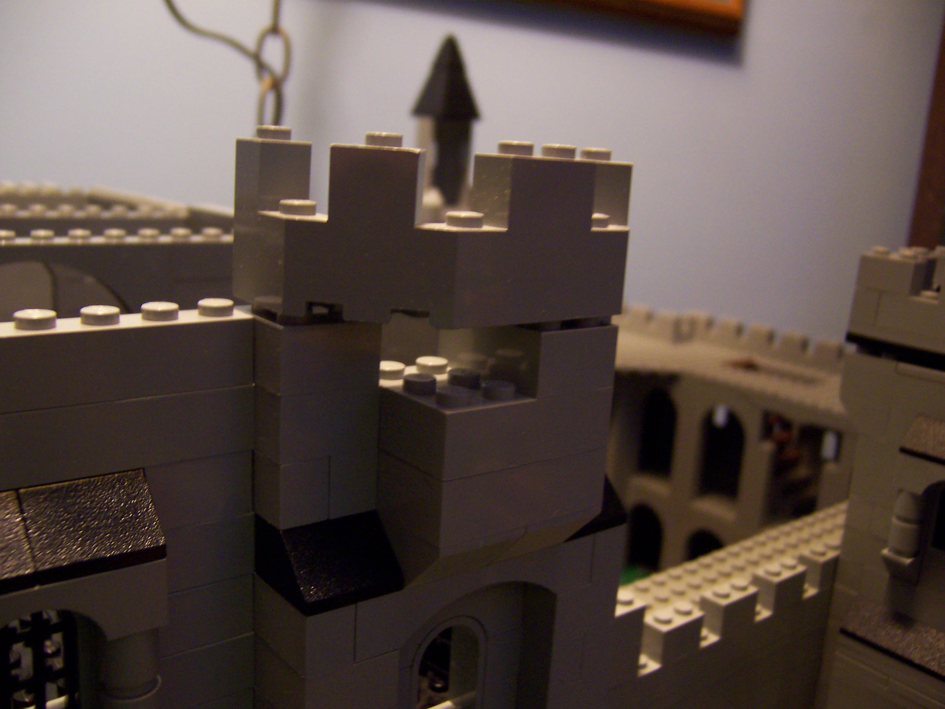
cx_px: 472
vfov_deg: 42.9
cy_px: 354
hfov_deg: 55.4
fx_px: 901
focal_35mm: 33
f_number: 2.8
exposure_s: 1/8
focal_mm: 5.5
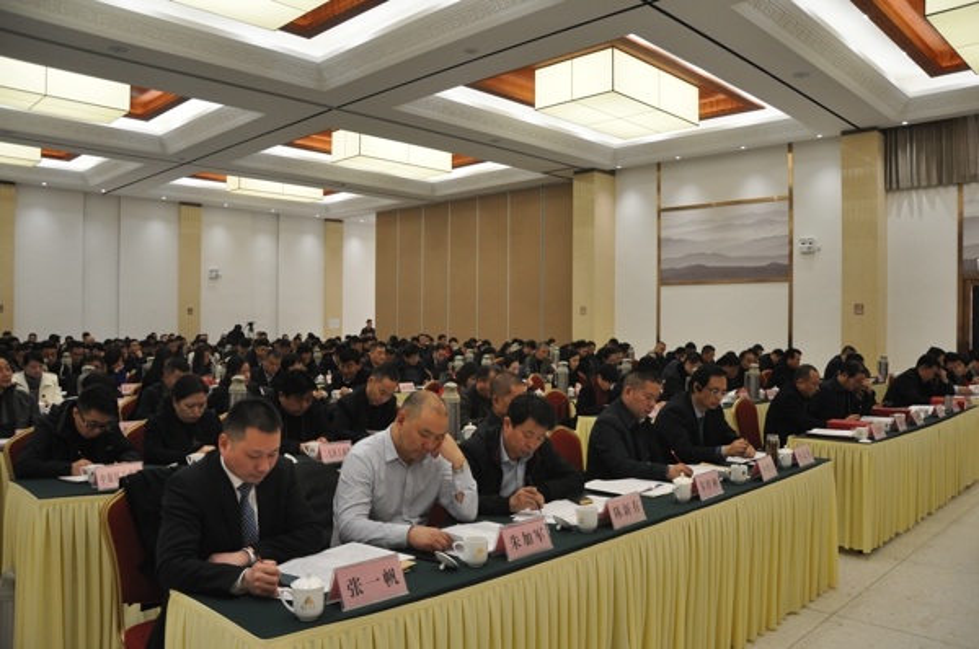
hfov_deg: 67.5
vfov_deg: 47.8
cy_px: 324
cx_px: 490
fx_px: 733
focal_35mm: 27
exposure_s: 1/60
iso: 500
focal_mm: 18
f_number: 4
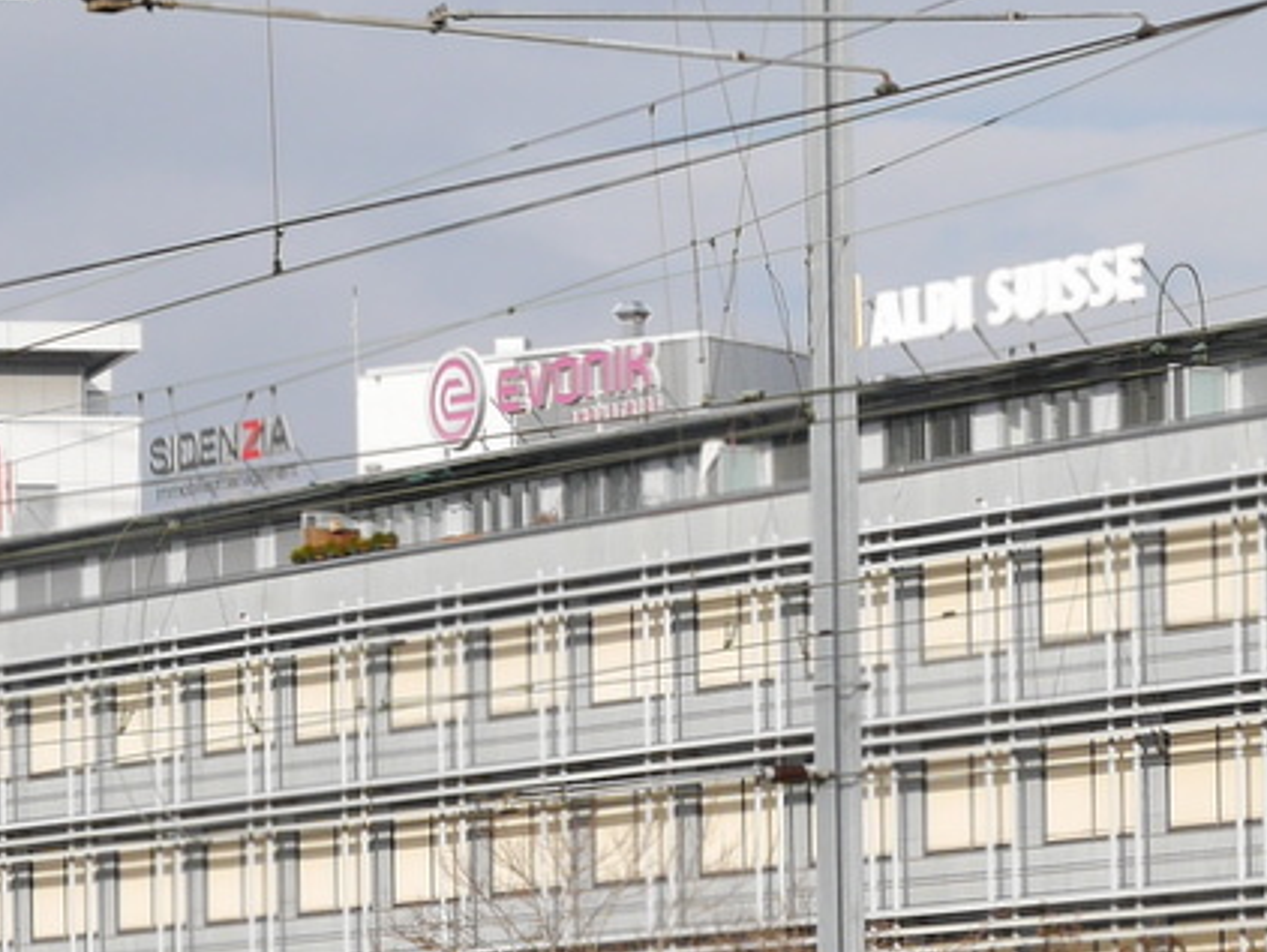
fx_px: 5420
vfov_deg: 9.8
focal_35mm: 148
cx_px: -93
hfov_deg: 13.1
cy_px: 1290
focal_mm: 26
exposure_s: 1/400
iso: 160
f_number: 9
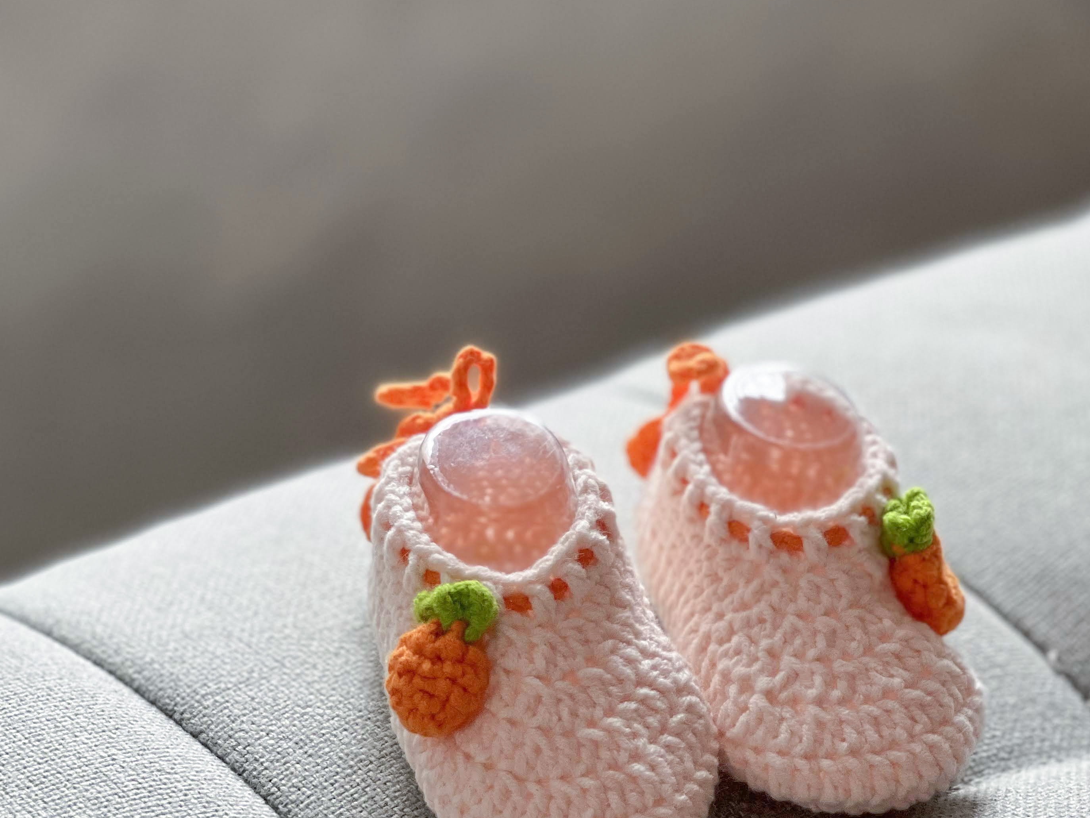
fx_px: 3559
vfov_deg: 13.1
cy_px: 442
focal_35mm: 113
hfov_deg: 17.4
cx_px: 641
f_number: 2.8
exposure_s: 1/121
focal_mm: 9
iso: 160
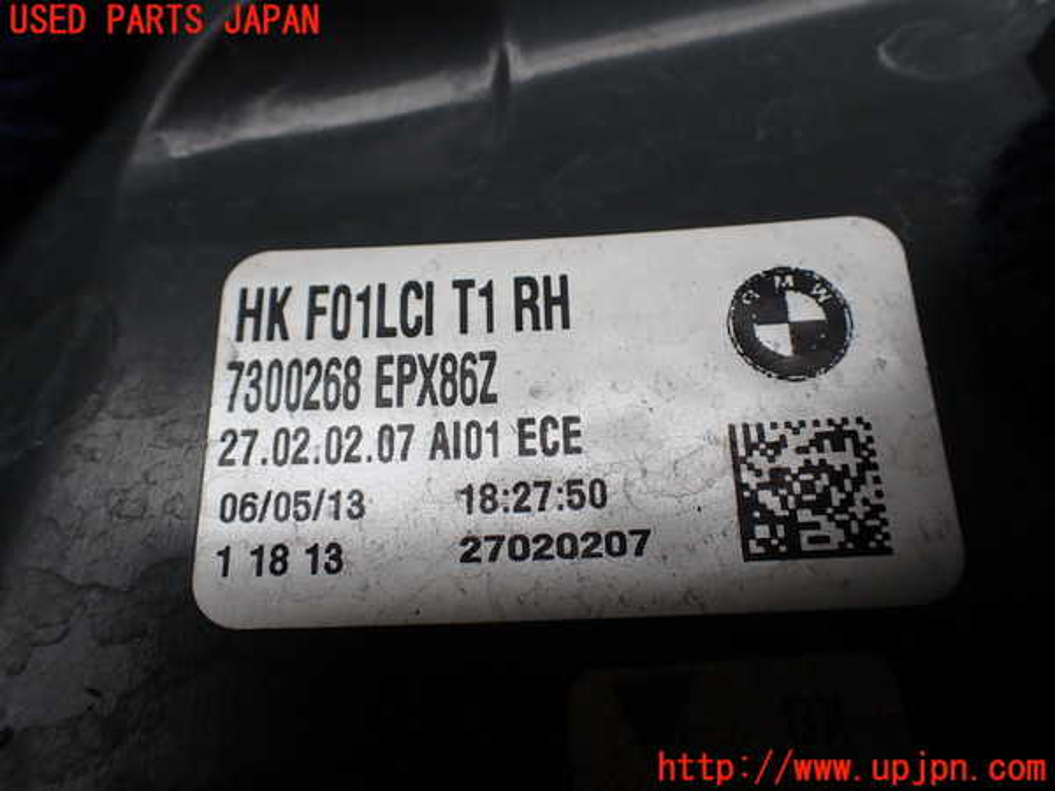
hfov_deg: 60.0
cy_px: 396
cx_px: 528
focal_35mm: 30
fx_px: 914
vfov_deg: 46.8
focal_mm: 5.4
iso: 100
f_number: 3.2
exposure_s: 1/250
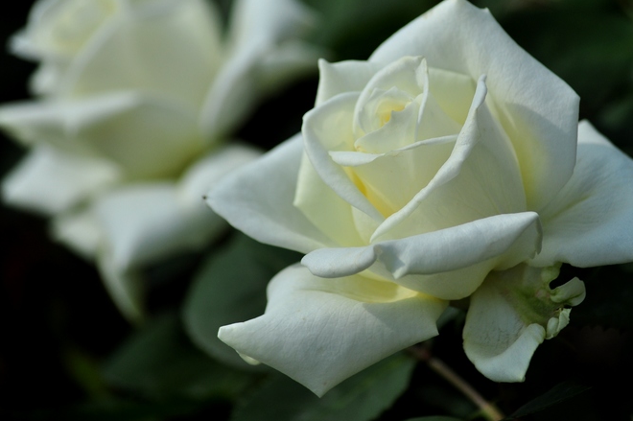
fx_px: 4492
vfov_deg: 5.4
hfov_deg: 8.1
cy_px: 139
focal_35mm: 256
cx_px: 399
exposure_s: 1/4000
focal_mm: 125
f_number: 5
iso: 200
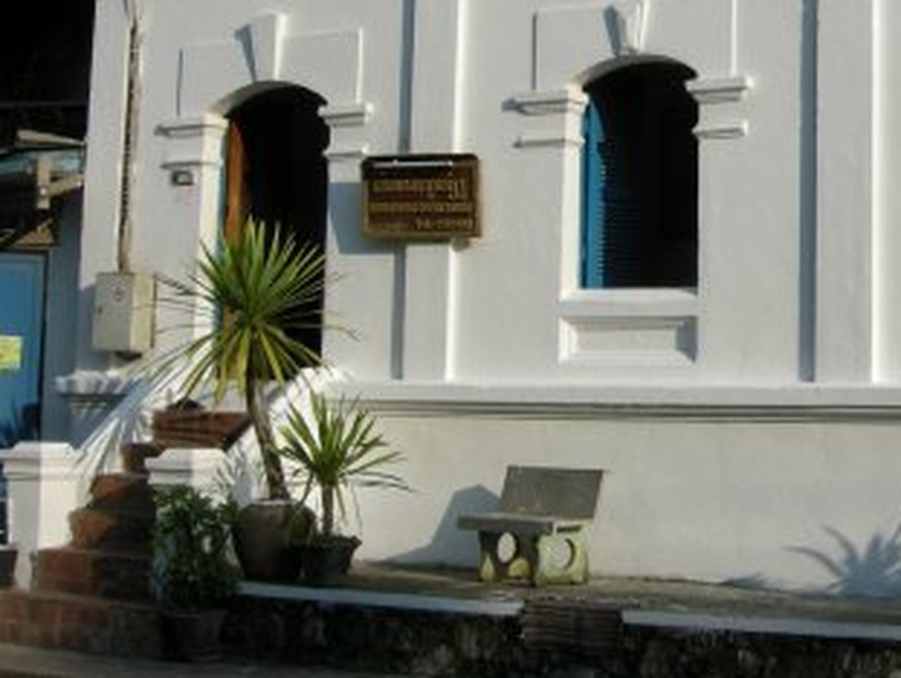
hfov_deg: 25.4
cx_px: 826
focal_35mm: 74
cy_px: 136
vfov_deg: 19.7
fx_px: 1928
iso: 64
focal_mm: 7.5
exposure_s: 1/287
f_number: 6.1
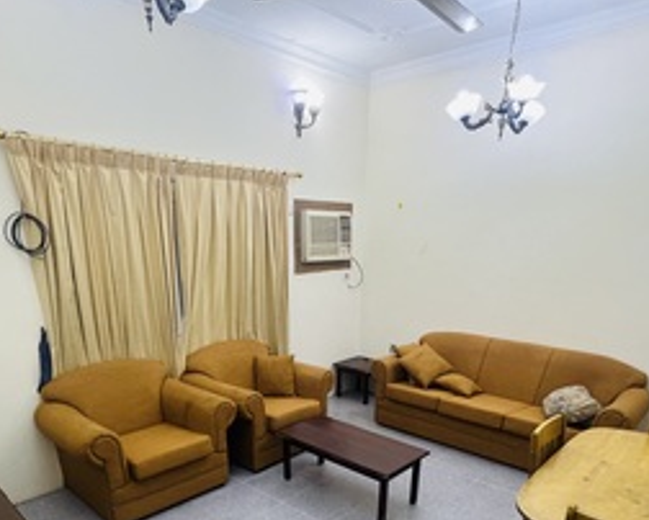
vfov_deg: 55.7
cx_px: 315
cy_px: 431
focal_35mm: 23
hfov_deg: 72.5
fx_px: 442
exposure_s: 1/50
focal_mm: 1.57
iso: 320
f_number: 1.8
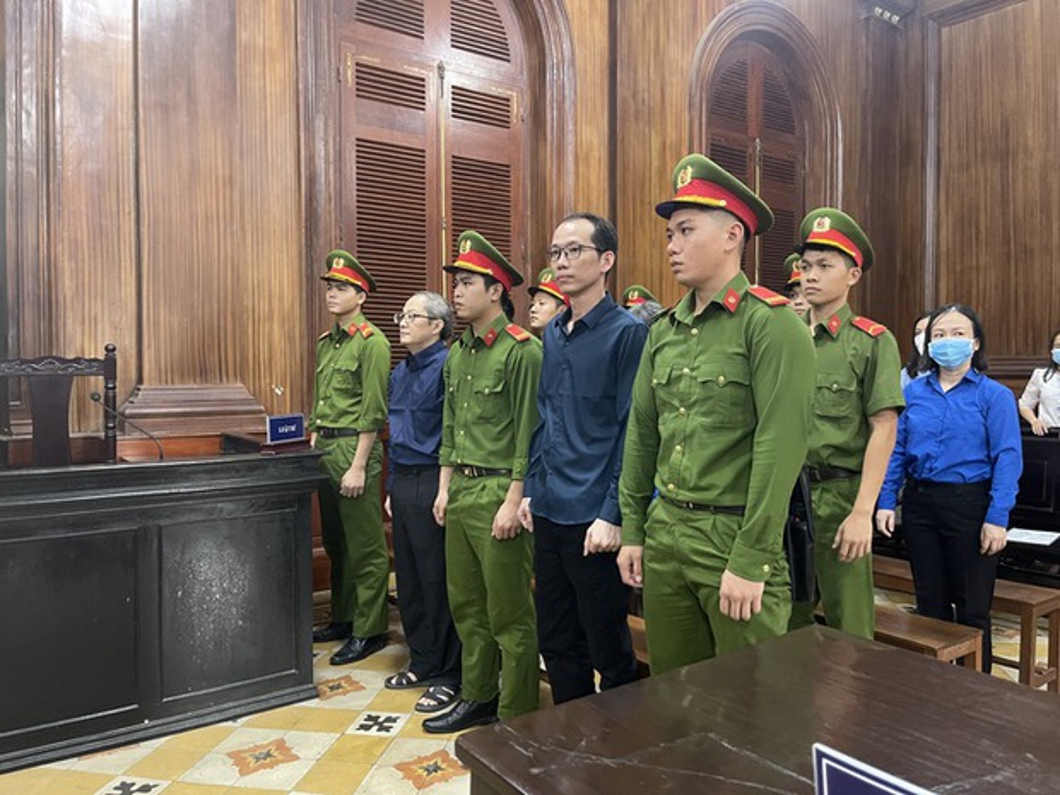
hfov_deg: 67.3
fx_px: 796
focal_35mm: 26
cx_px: 530
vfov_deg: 53.1
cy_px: 398
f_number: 1.6
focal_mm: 5.1
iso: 500
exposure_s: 1/33
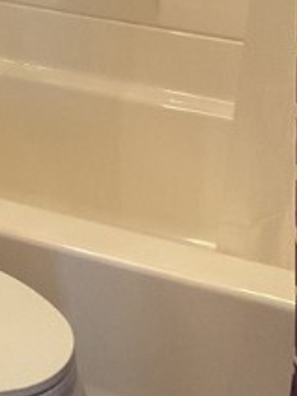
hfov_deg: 13.2
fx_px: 1201
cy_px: -241
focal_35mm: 105
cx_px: -163
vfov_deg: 16.6
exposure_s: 1/40
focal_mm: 3
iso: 200
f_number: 1.8
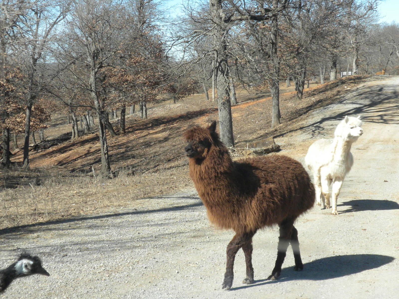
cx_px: 200
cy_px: 150
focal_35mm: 72
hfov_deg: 27.0
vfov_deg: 20.4
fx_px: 830
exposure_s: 1/453
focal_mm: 12.7
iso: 133
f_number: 5
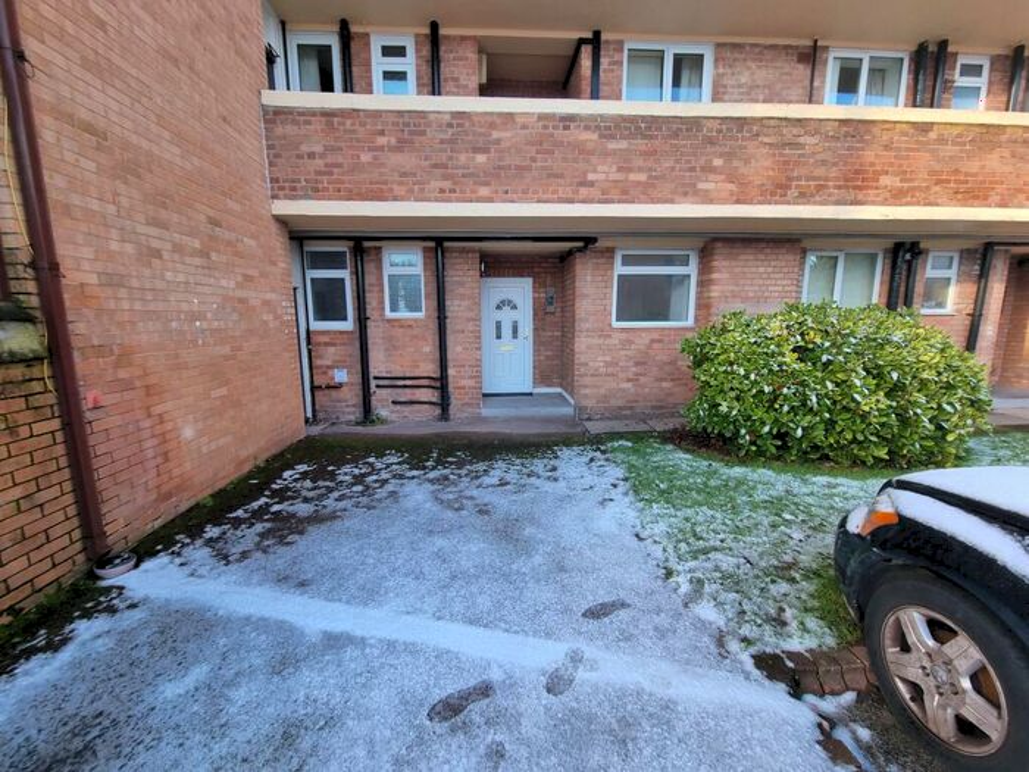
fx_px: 386
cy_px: 386
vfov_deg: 89.9
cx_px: 514
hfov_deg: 106.2
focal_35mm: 13
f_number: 2.2
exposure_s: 1/122
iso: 50
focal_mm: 2.2
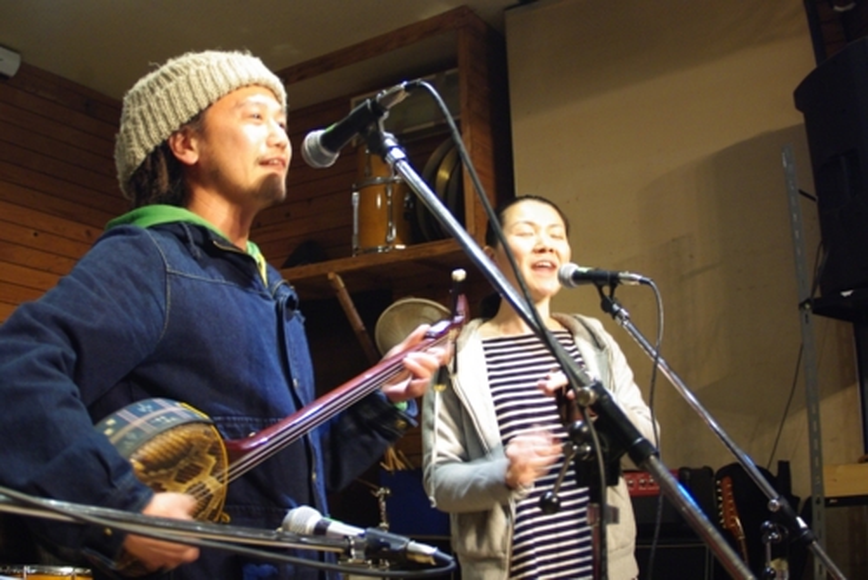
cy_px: 290
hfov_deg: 46.4
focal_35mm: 42
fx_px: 1013
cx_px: 434
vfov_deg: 31.9
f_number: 4.5
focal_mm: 28
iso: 800
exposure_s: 1/8
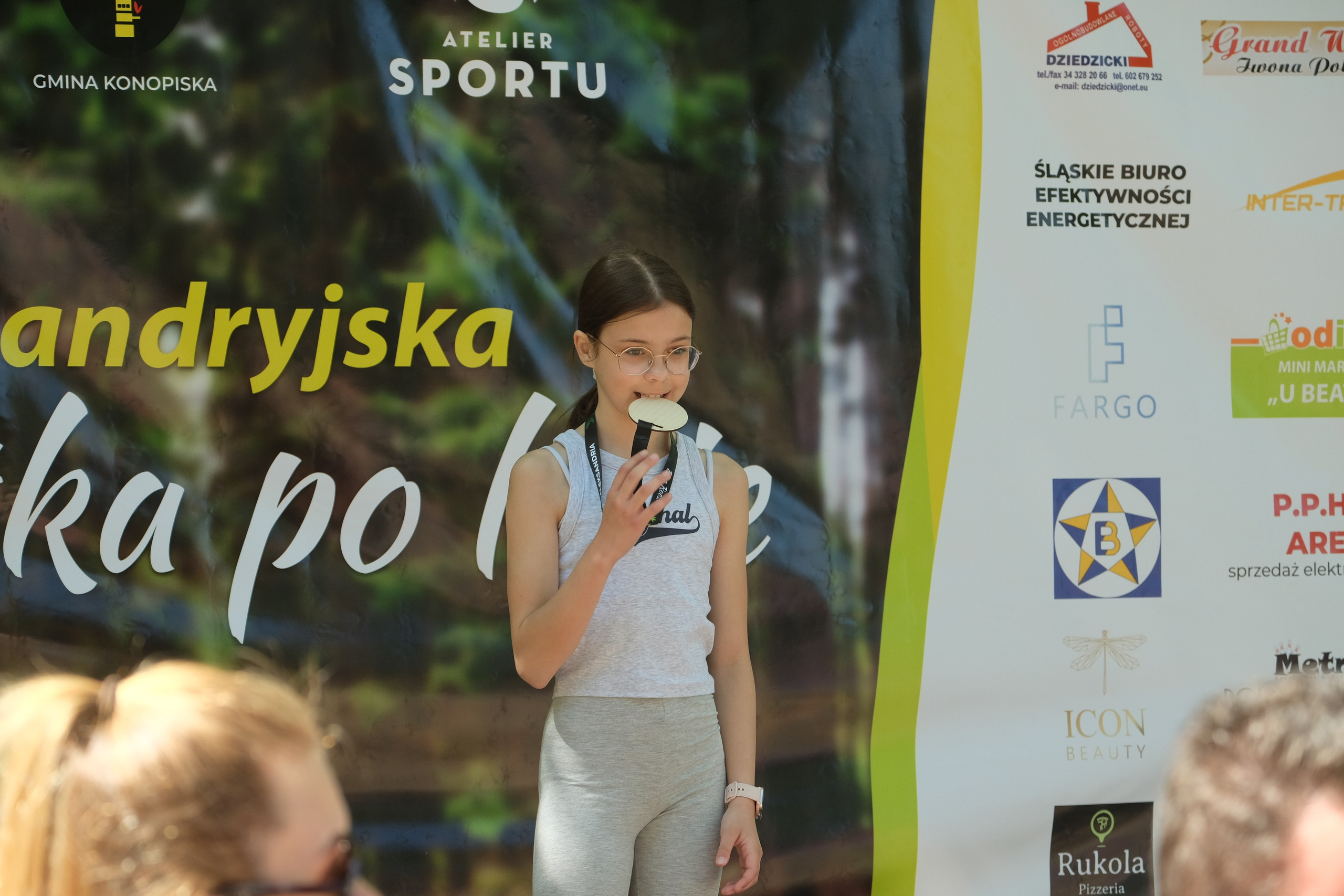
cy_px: 448
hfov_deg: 13.7
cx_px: 672
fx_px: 5600
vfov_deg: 9.1
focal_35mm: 150
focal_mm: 100
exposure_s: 1/240
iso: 400
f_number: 5.6
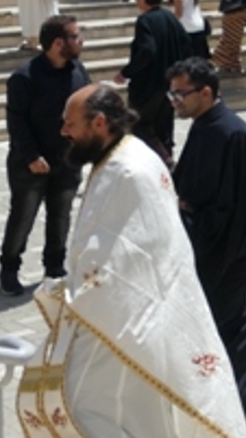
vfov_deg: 16.7
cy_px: -35
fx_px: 1450
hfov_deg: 8.4
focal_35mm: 125
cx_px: 701
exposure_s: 1/1600
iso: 125
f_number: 4
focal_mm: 9.12
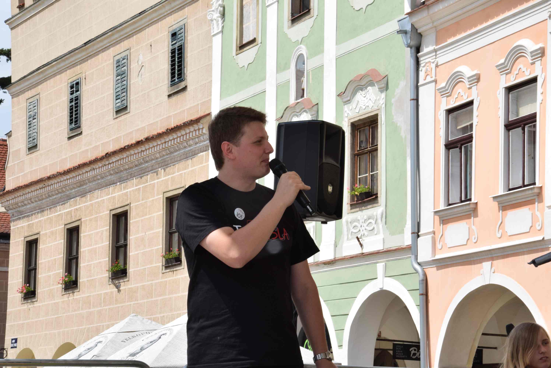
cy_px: 184
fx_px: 1723
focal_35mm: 112
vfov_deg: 12.2
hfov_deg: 18.2
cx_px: 276
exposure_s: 1/160
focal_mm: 75
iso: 400
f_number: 22
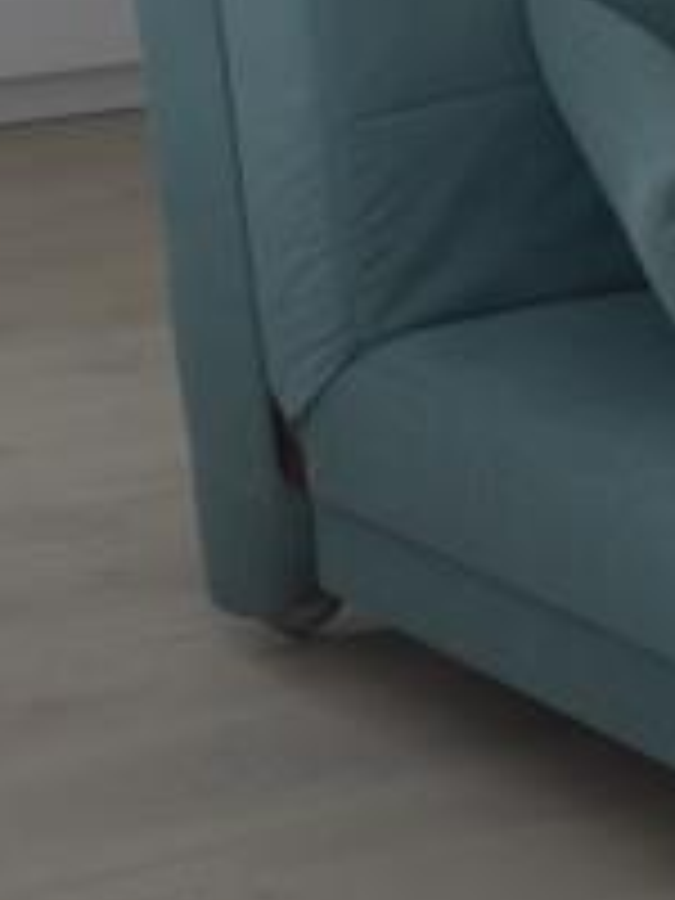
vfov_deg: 13.6
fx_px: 3458
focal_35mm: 133
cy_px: -592
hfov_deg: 10.2
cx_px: -724
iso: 160
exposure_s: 1/30
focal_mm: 18
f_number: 3.5
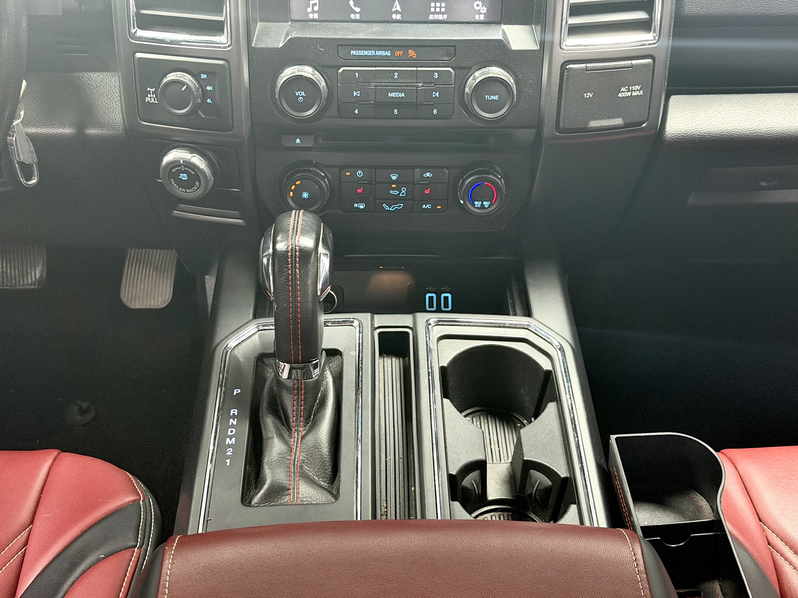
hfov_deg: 39.7
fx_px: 1107
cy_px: 299
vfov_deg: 30.3
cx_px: 399
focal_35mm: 48
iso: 640
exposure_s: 1/25
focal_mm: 6.76
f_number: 1.78
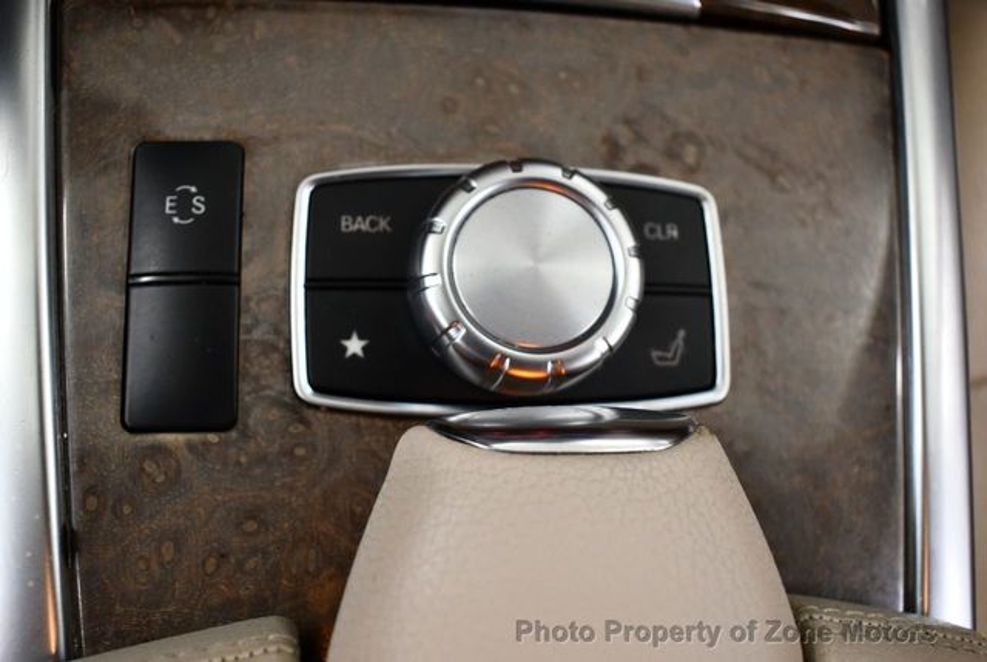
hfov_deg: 53.1
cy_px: 331
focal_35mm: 36
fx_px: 989
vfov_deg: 37.0
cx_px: 494
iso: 1100
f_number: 3.5
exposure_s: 1/125
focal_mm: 18
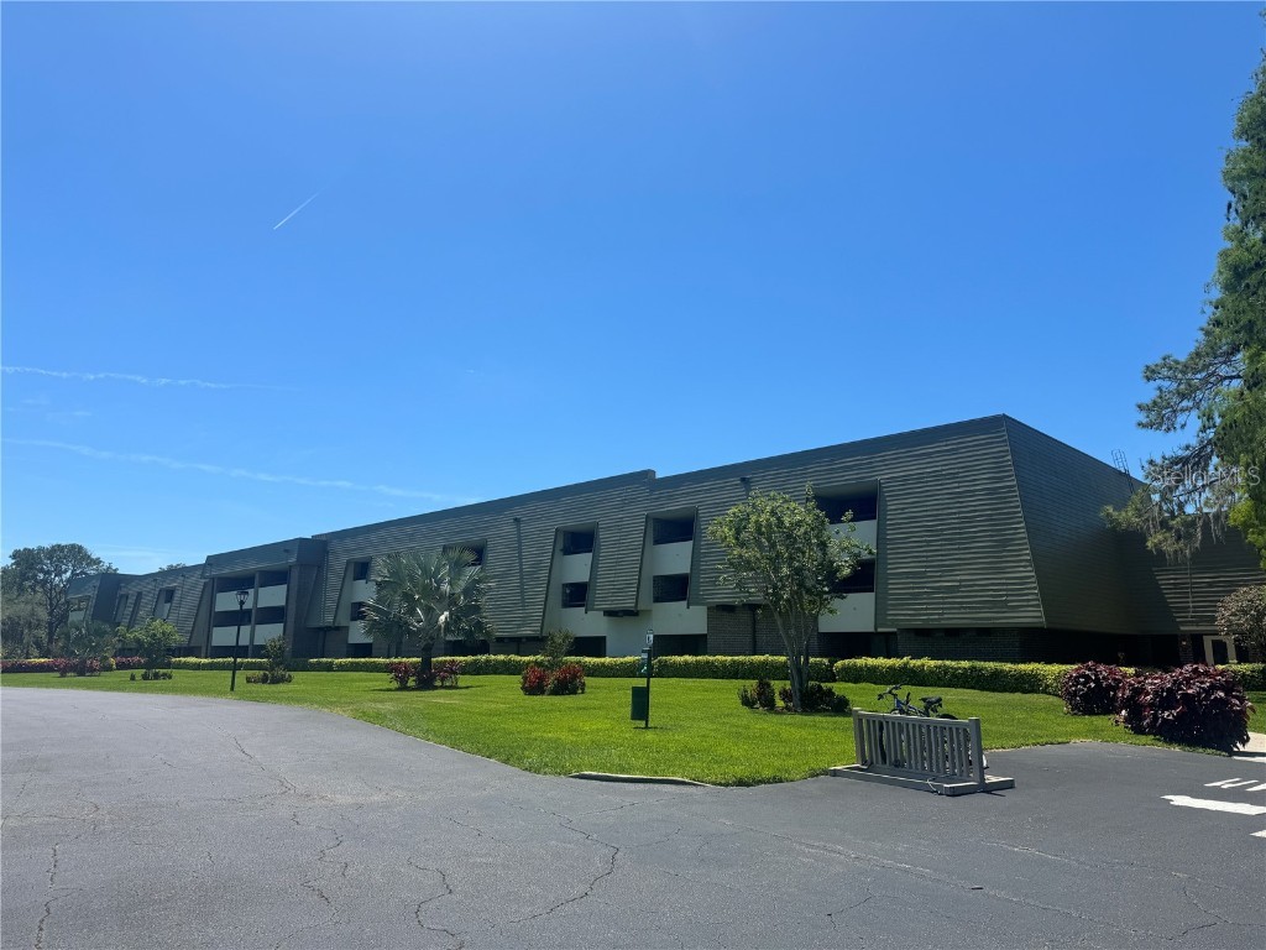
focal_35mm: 24
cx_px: 633
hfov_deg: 71.6
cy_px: 475
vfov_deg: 56.8
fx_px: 878
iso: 80
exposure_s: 1/5348
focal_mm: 6.86
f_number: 1.78
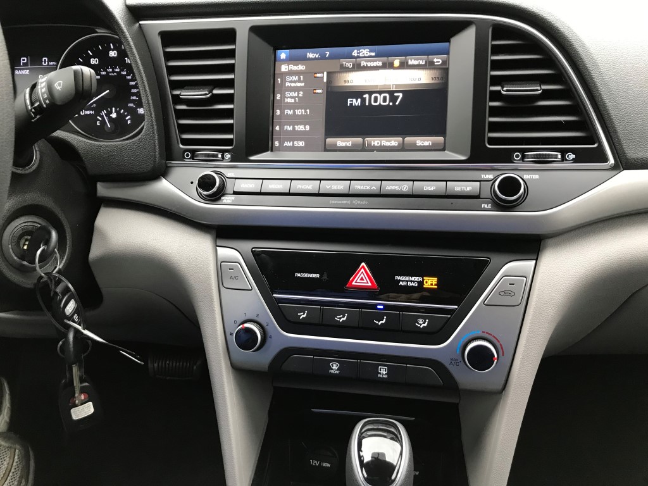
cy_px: 243
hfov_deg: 63.4
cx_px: 324
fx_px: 524
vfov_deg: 49.7
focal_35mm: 28
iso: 50
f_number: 1.8
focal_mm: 3.99
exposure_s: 1/17
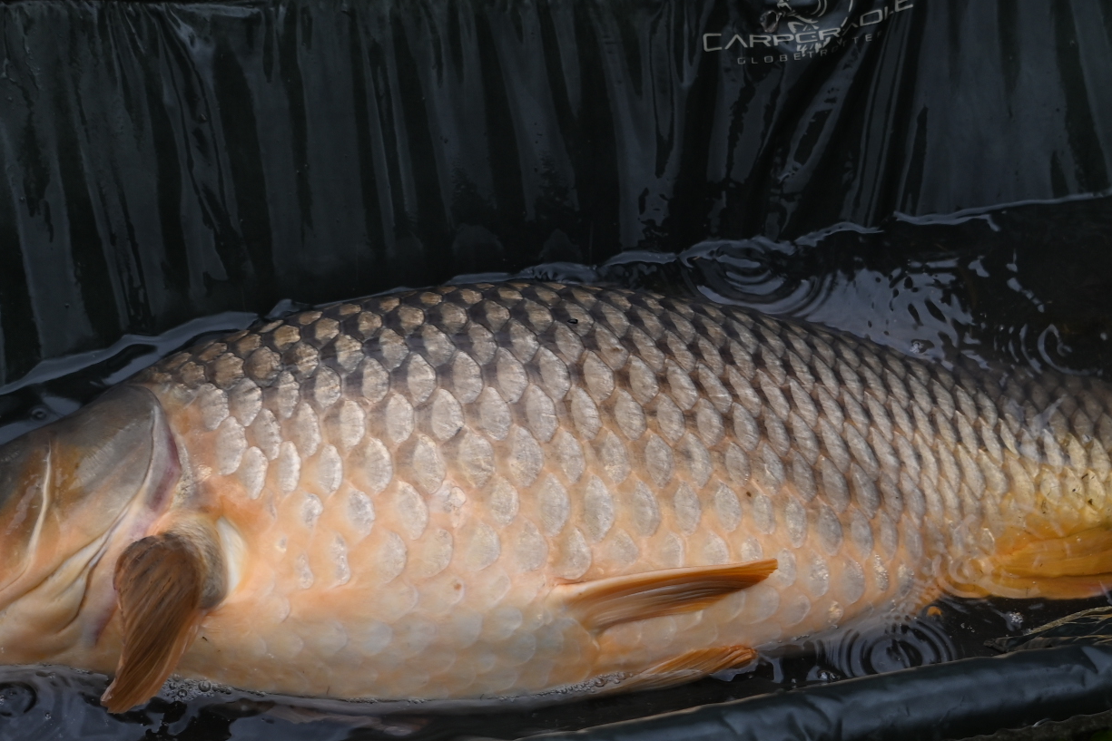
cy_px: 329
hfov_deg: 19.3
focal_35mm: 106
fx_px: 3274
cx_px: 655
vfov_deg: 12.9
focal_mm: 44
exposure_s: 1/125
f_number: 6.3
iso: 100
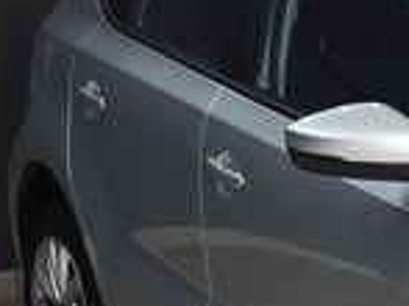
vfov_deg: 9.3
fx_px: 1889
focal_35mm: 160
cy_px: 192
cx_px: 810
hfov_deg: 11.2
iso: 40
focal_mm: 6.3
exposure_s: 1/100
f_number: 1.7
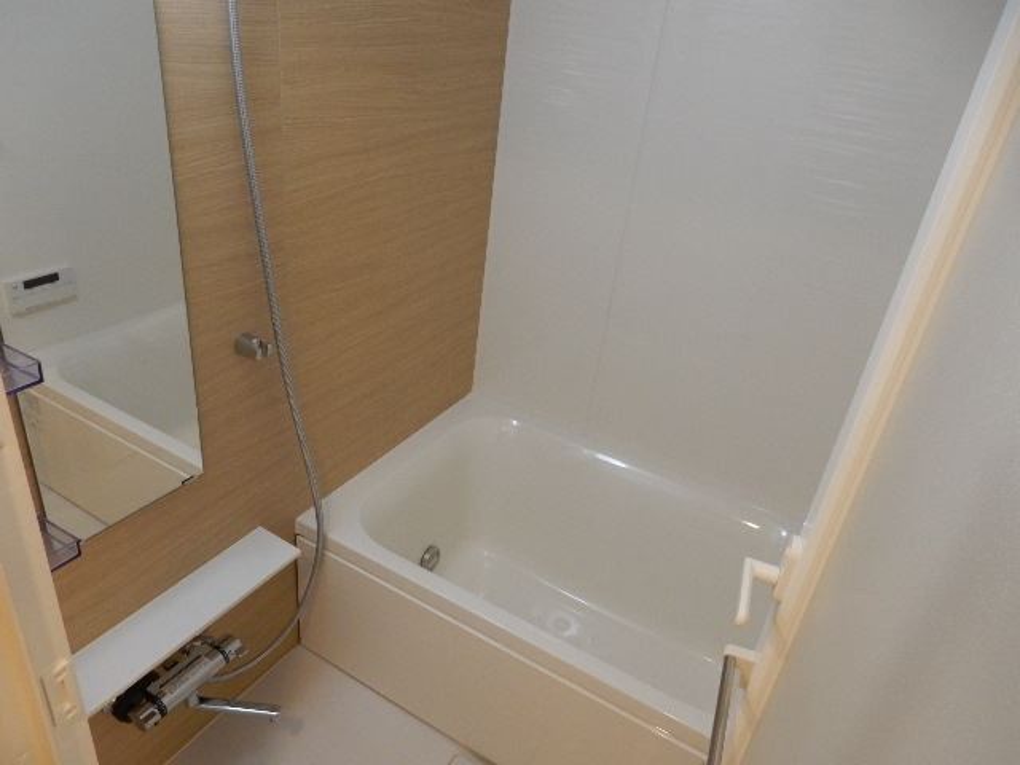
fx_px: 737
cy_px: 382
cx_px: 510
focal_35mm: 25
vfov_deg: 54.9
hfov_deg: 69.4
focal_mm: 4.5
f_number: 3.7
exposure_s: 1/30
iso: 400
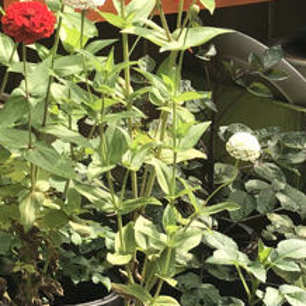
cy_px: -133
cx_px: -247
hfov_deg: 7.8
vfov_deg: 8.0
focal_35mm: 216
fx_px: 2160
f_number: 2.4
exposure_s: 1/223
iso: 16
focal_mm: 6
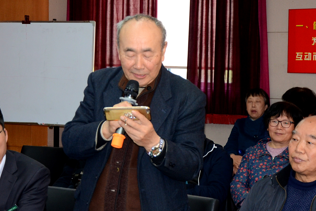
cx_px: 160
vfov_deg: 27.0
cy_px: 99
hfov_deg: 39.6
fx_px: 439
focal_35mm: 50
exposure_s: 1/60
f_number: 4.5
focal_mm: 30
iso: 640
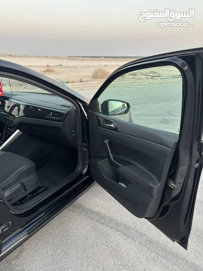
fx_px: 203
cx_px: 102
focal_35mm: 26
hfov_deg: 53.1
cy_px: 136
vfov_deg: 67.3
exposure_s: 1/121
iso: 100
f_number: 1.6
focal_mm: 5.96
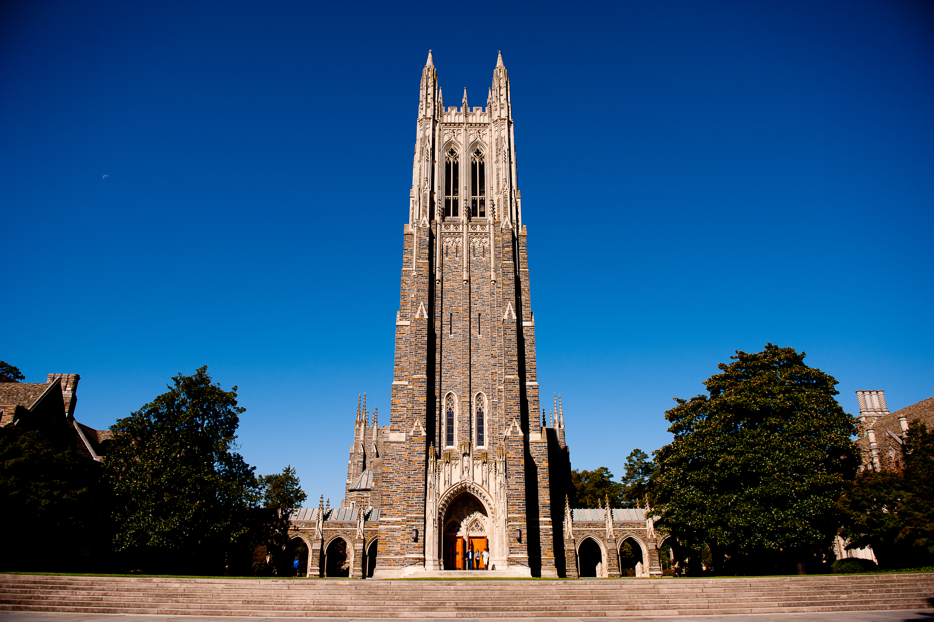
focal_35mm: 24
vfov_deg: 53.1
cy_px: 311
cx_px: 467
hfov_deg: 73.8
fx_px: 622
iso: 320
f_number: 4
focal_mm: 24
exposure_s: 1/4000
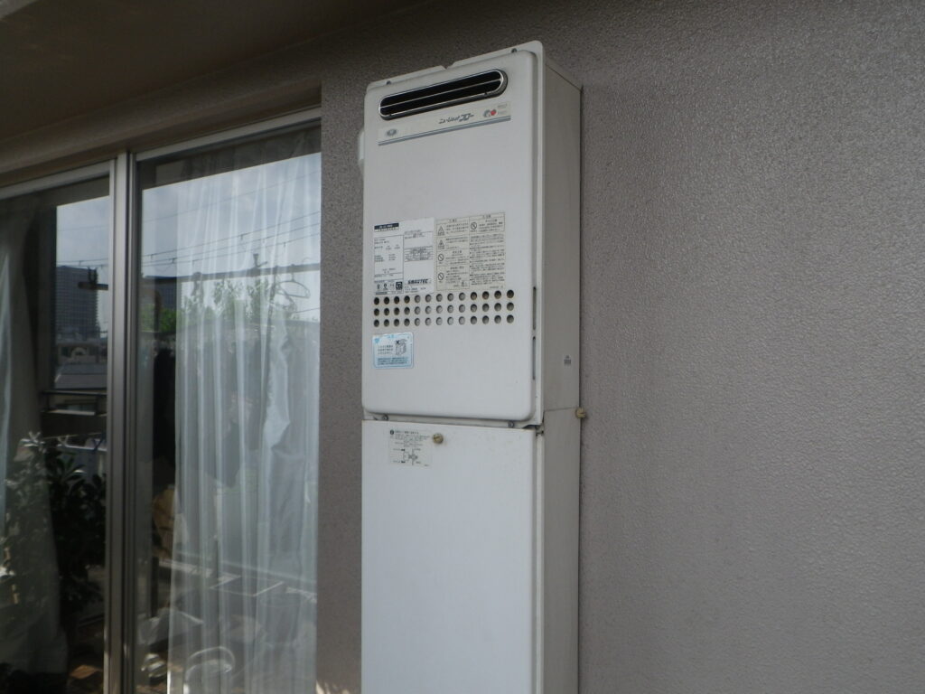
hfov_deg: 63.4
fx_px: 748
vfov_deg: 49.7
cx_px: 462
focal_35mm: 28
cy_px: 347
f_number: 4.2
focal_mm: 5
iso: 80
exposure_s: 1/320
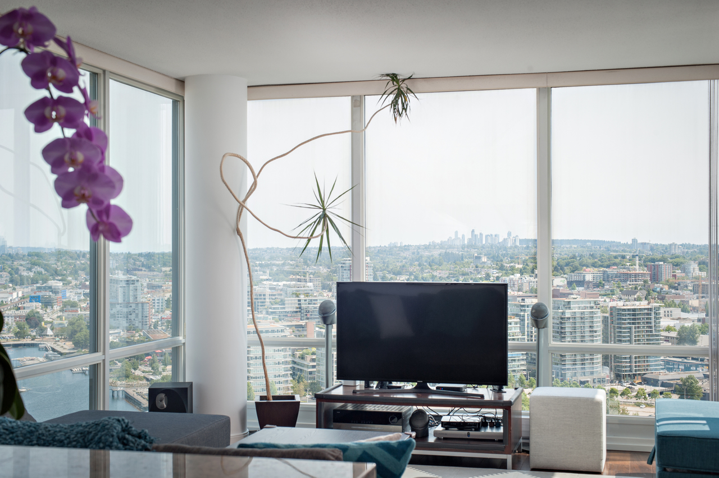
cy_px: 239
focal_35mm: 50
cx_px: 360
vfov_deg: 27.0
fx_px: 998
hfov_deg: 39.6
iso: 200
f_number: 10
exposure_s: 1/50
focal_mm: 50
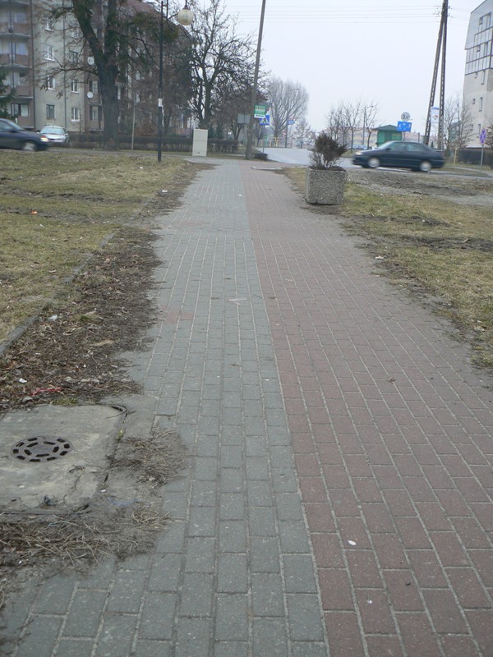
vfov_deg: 51.4
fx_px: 684
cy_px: 328
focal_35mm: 36
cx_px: 246
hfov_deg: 39.7
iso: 80
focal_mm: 6
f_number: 3.6
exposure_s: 1/60
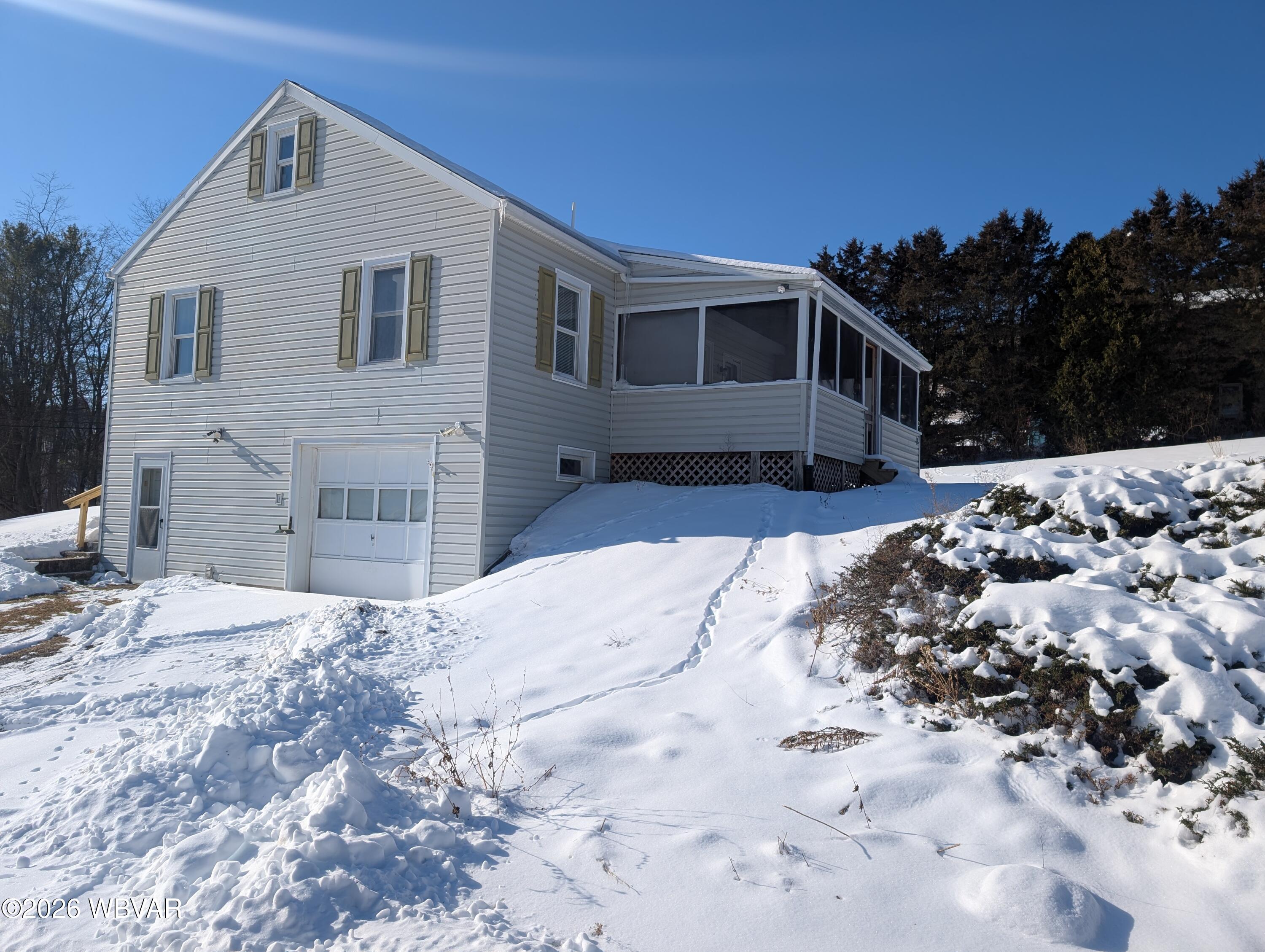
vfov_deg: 56.9
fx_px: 878
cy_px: 476
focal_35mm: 24
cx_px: 632
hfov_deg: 71.5
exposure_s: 1/2062
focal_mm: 6.9
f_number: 1.68
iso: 22
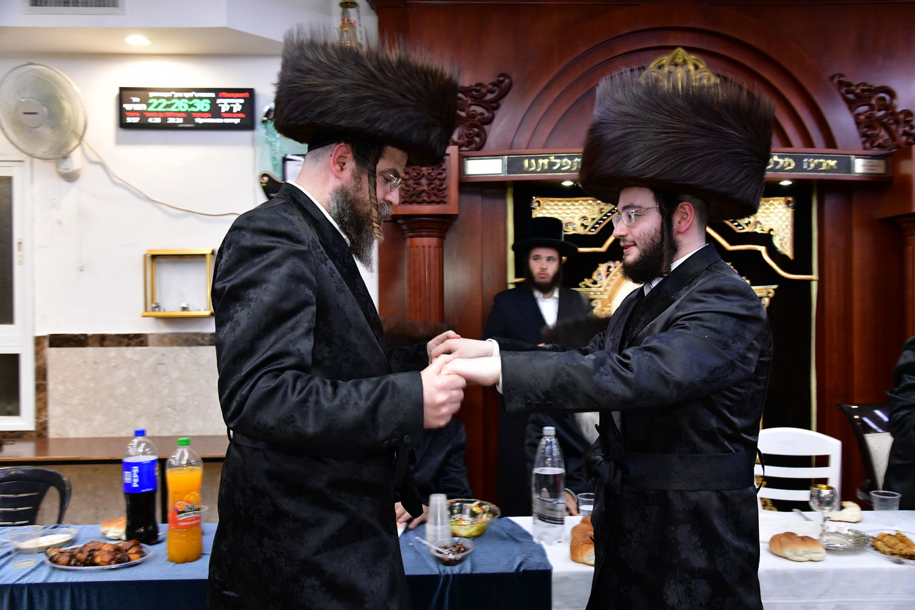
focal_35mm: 31
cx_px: 458
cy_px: 305
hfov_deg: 60.3
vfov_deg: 42.3
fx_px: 788
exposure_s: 1/100
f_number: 5.6
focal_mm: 31
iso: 2500
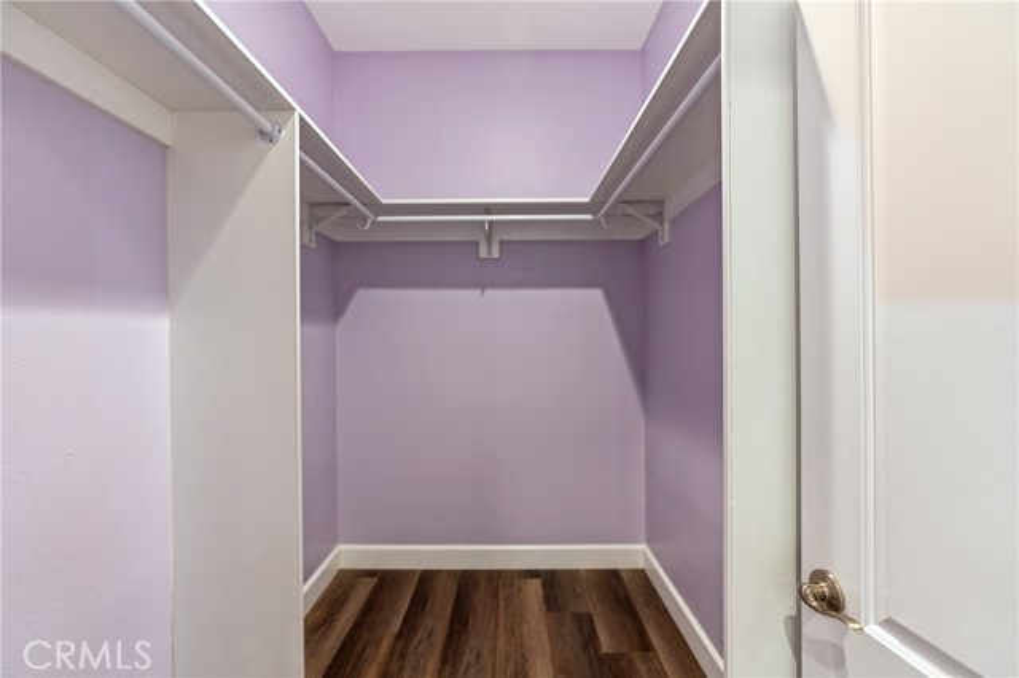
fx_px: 453
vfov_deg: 73.7
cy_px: 339
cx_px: 510
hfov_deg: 96.8
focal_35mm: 16
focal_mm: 16
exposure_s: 1/25
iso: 125
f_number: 2.8
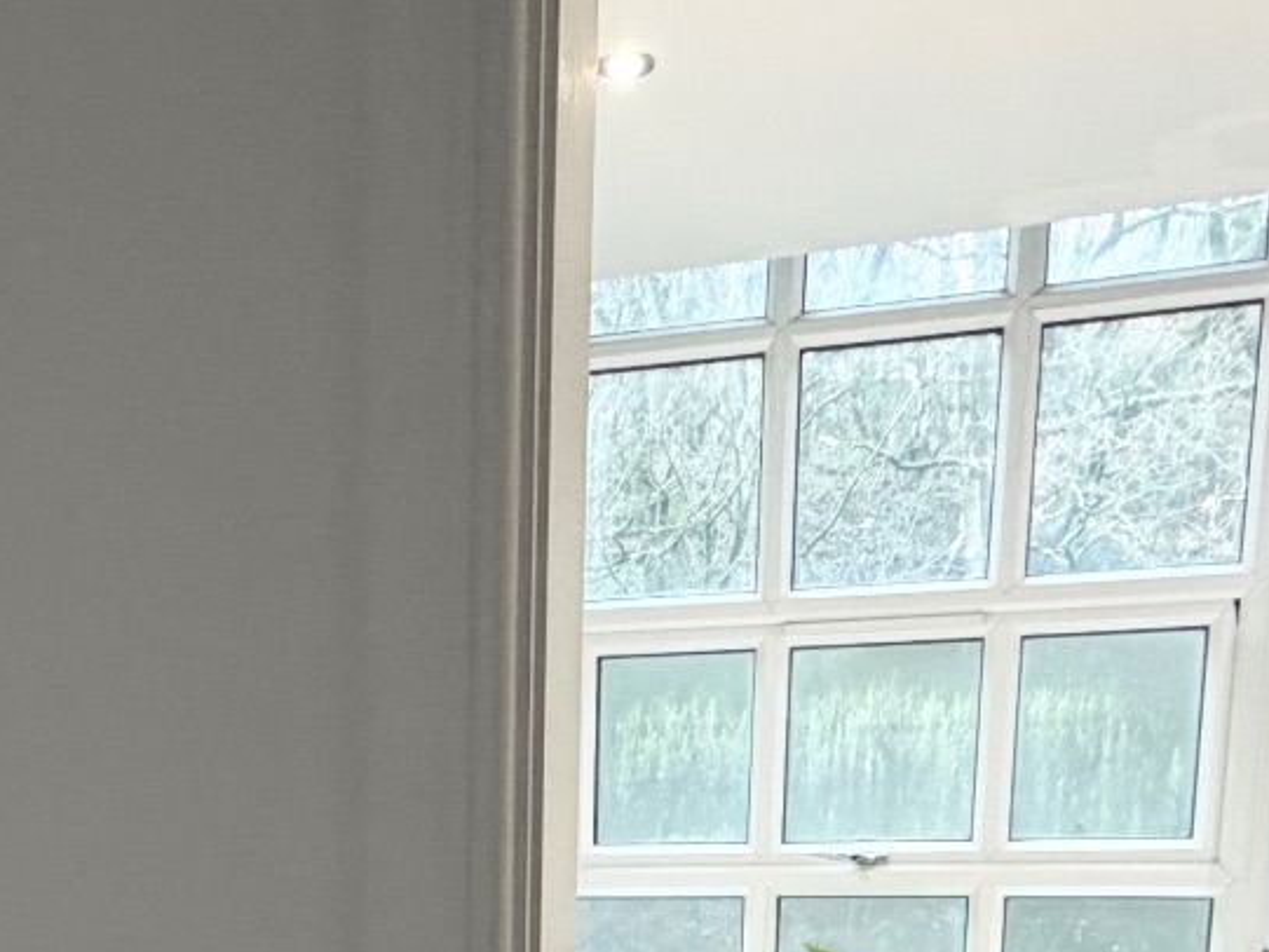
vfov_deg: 24.4
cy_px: 1198
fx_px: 1943
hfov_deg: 34.9
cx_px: 237
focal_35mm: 53
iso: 250
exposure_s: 1/50
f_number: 2.2
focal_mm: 2.22
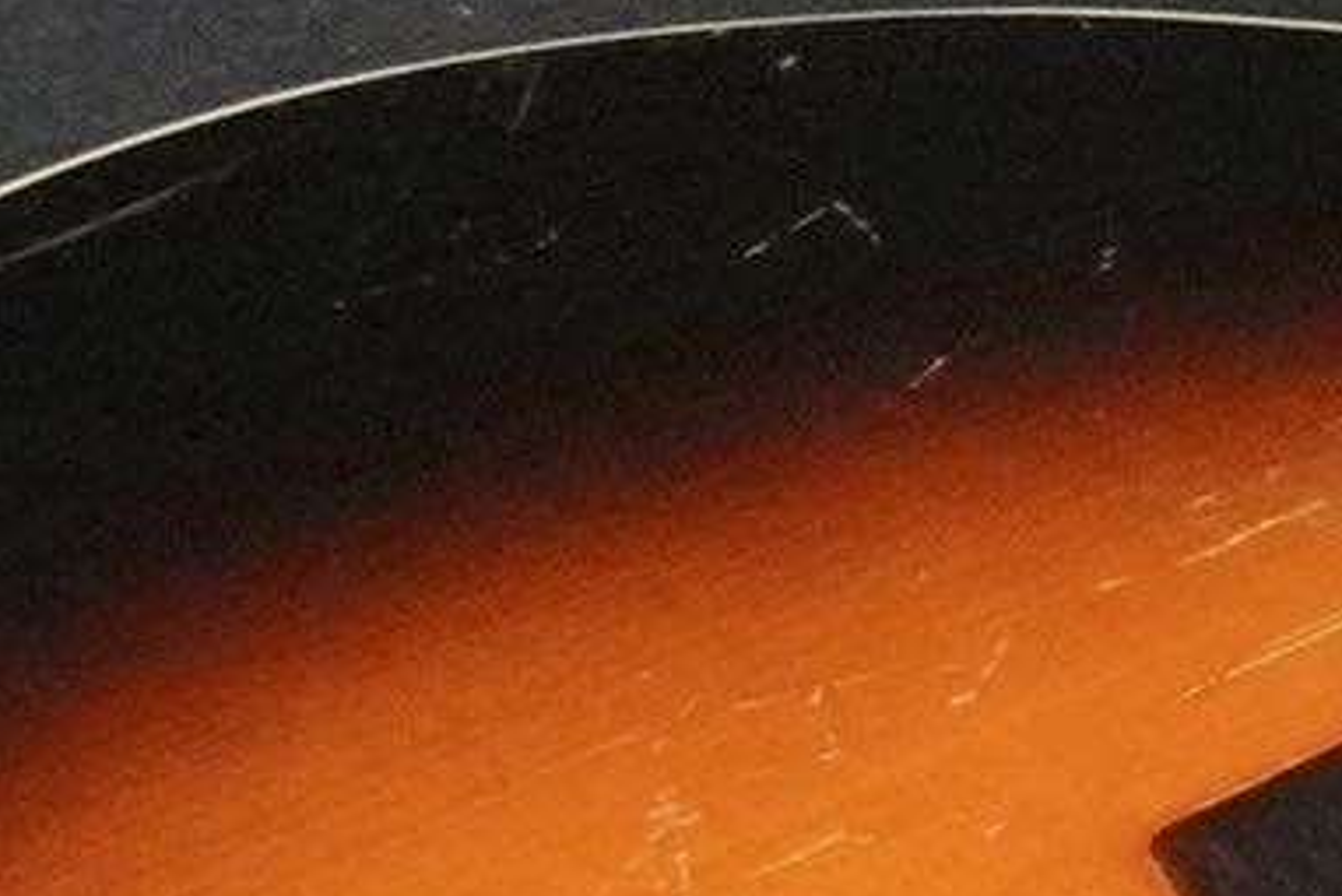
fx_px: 15361
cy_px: 998
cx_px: 4030
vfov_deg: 3.3
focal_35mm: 412
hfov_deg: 4.8
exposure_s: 1/60
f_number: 11
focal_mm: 35
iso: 4000
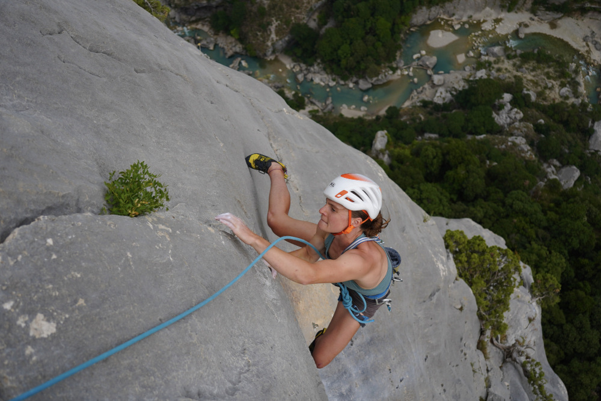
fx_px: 599
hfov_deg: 53.3
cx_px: 300
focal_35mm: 36
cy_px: 200
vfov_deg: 37.0
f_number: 2.8
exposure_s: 1/250
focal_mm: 23.9
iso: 100
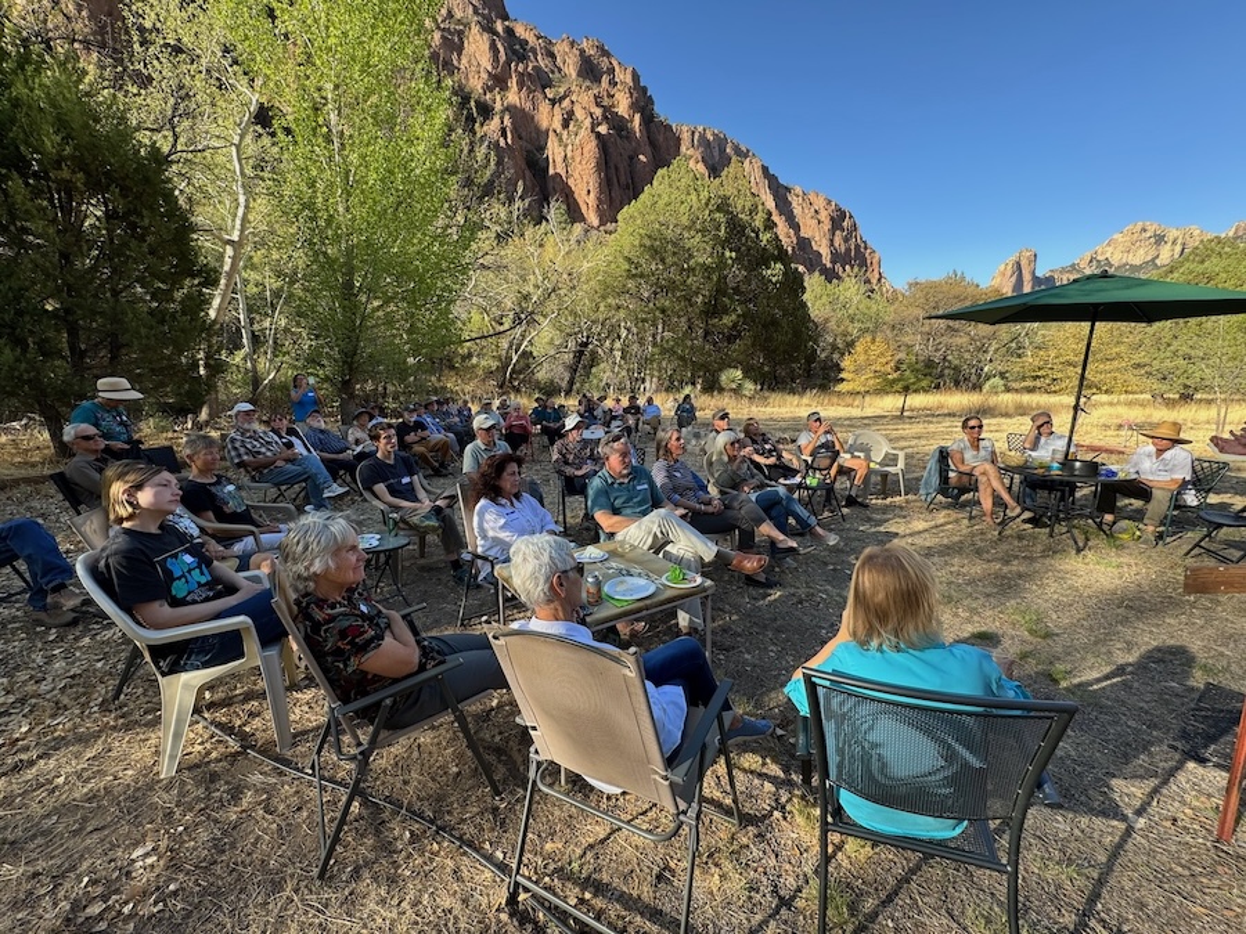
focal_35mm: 14
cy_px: 467
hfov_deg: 102.1
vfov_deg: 85.7
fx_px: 504
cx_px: 623
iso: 40
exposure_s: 1/237
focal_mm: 2.22
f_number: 2.2
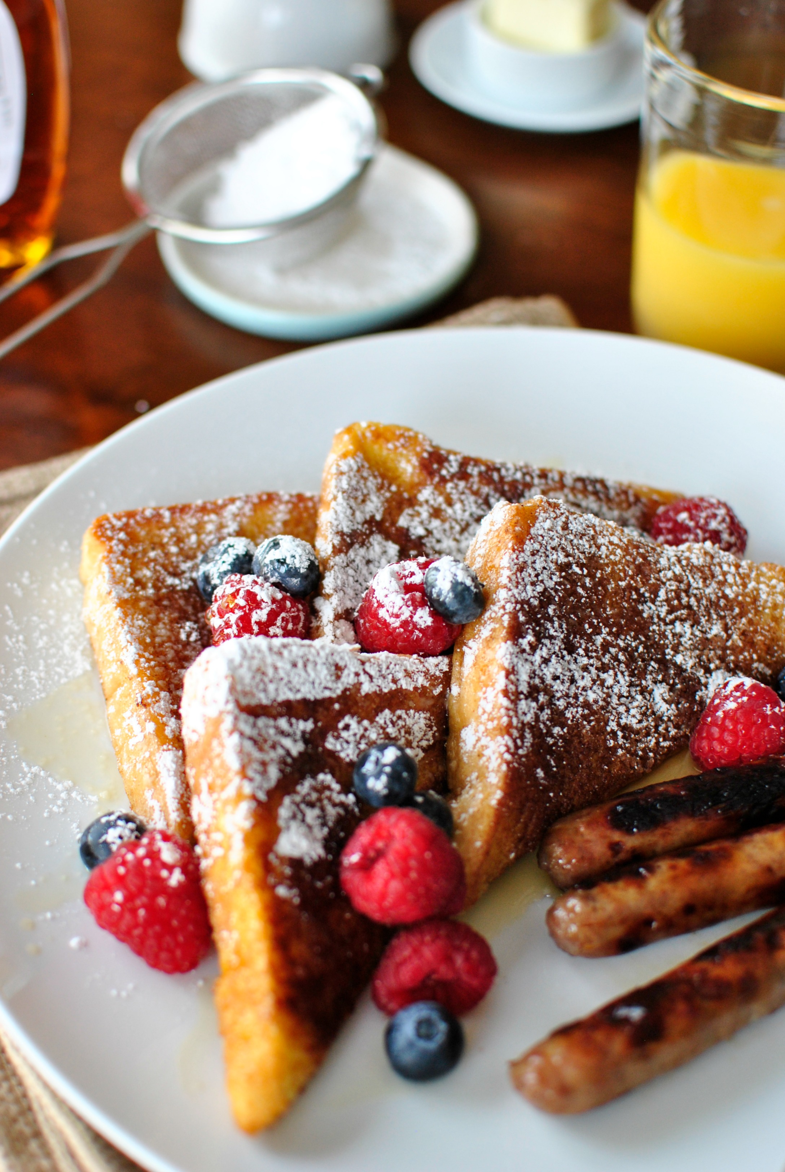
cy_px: 586
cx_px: 392
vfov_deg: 37.8
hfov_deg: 25.8
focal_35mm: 52
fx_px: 1712
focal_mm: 35
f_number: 2.5
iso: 320
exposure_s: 1/200
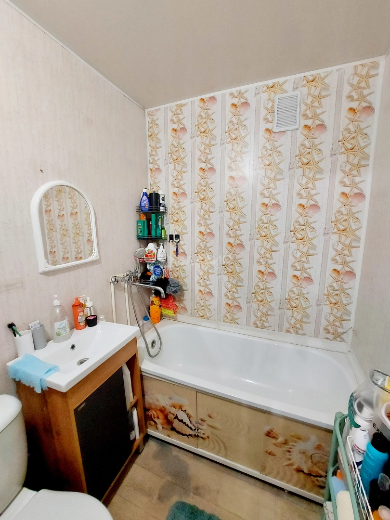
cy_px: 260
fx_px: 195
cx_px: 195
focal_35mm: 13
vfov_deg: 106.2
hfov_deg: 89.9
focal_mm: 1.74
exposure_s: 1/50
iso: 250
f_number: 2.2
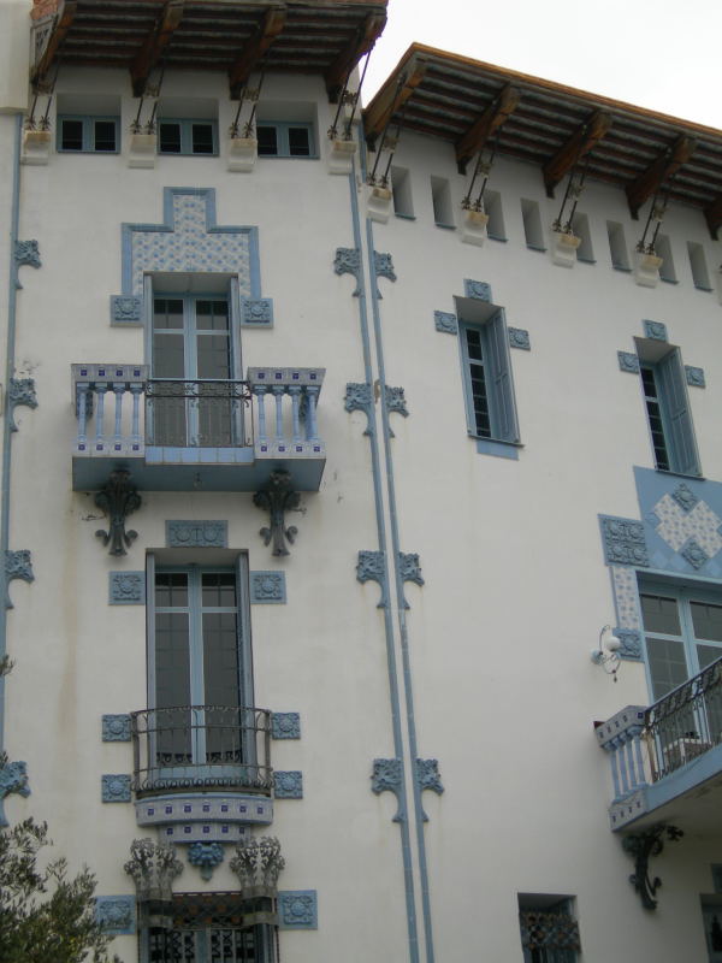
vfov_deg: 31.7
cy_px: 482
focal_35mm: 61
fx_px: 1696
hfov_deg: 24.0
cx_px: 361
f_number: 3.5
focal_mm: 12.7
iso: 50
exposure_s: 1/245
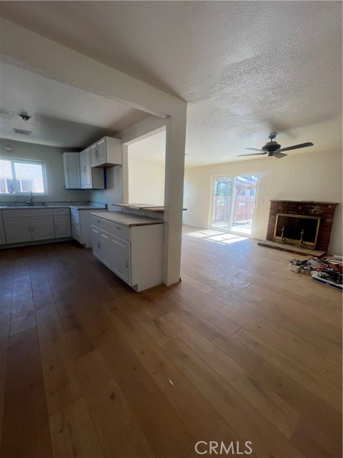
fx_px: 172
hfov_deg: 89.9
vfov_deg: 106.2
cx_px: 172
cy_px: 229
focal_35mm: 13
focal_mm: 1.57
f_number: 1.8
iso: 32
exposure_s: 1/102
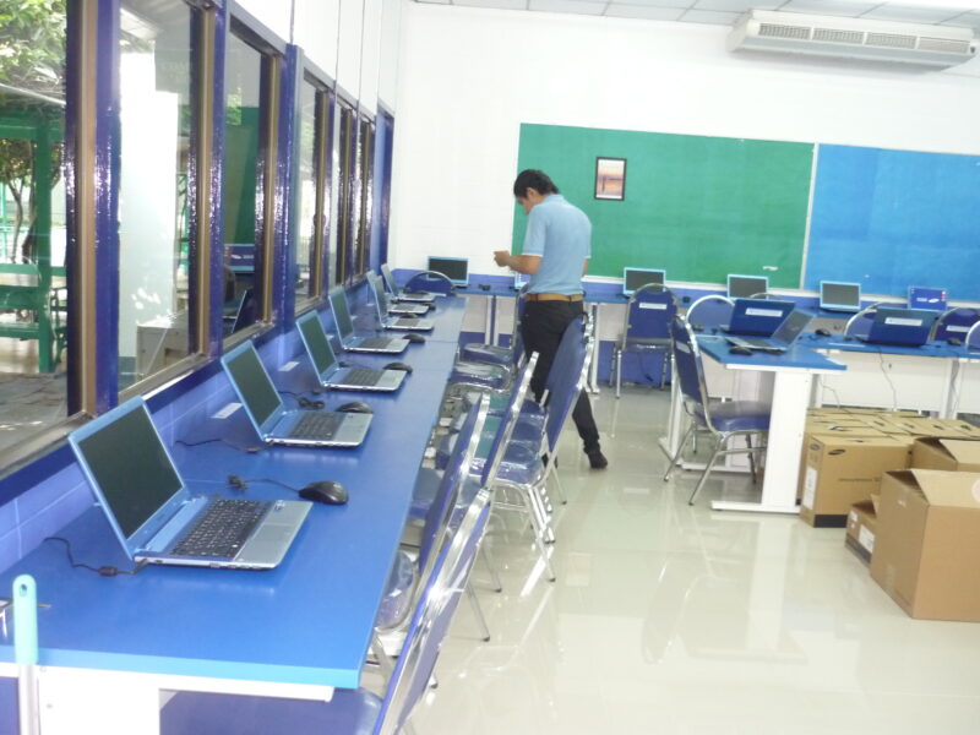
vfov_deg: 42.9
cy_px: 368
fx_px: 934
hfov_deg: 55.4
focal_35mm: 33
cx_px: 490
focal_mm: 5.5
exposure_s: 1/30
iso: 400
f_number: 2.8
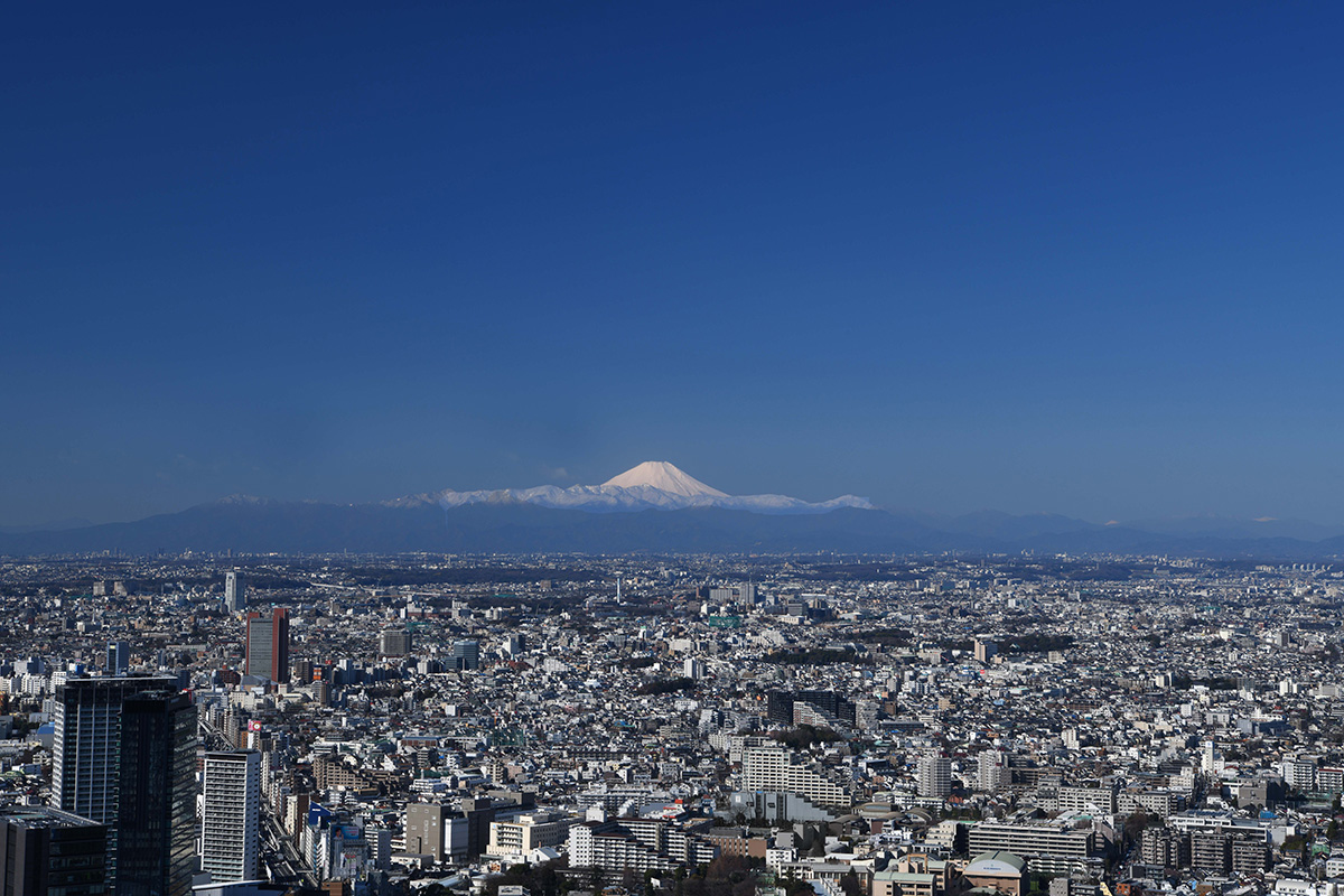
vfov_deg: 19.5
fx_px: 2613
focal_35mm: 70
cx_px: 672
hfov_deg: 28.8
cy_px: 448
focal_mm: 70
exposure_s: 1/30
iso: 100
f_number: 20
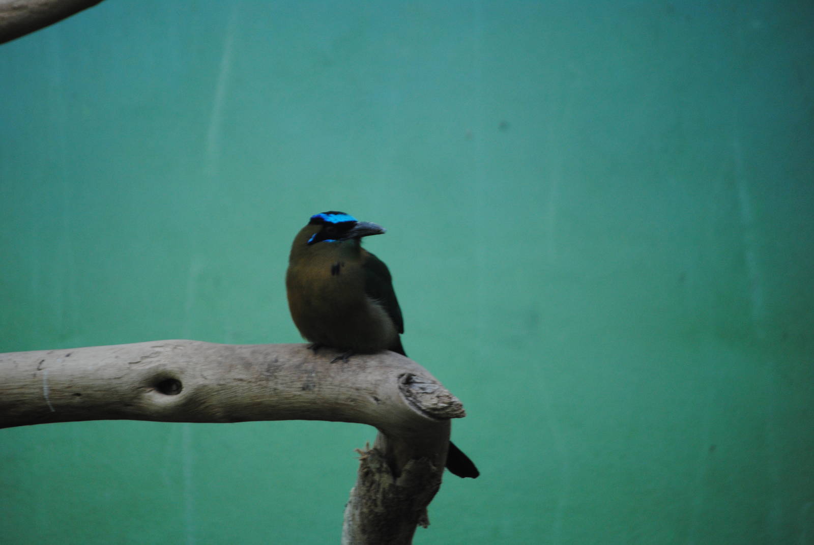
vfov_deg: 5.6
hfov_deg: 8.3
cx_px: 407
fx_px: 5603
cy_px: 272
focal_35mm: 248
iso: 400
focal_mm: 165
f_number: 5.3
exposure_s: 1/160
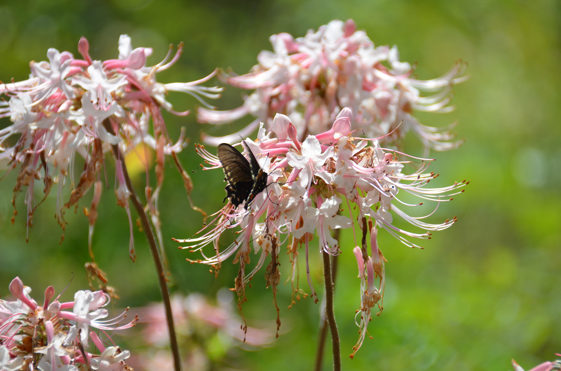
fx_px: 6998
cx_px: 280
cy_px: 186
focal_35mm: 450
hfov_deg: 4.6
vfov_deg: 3.0
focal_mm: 300
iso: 200
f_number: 6.3
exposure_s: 1/640
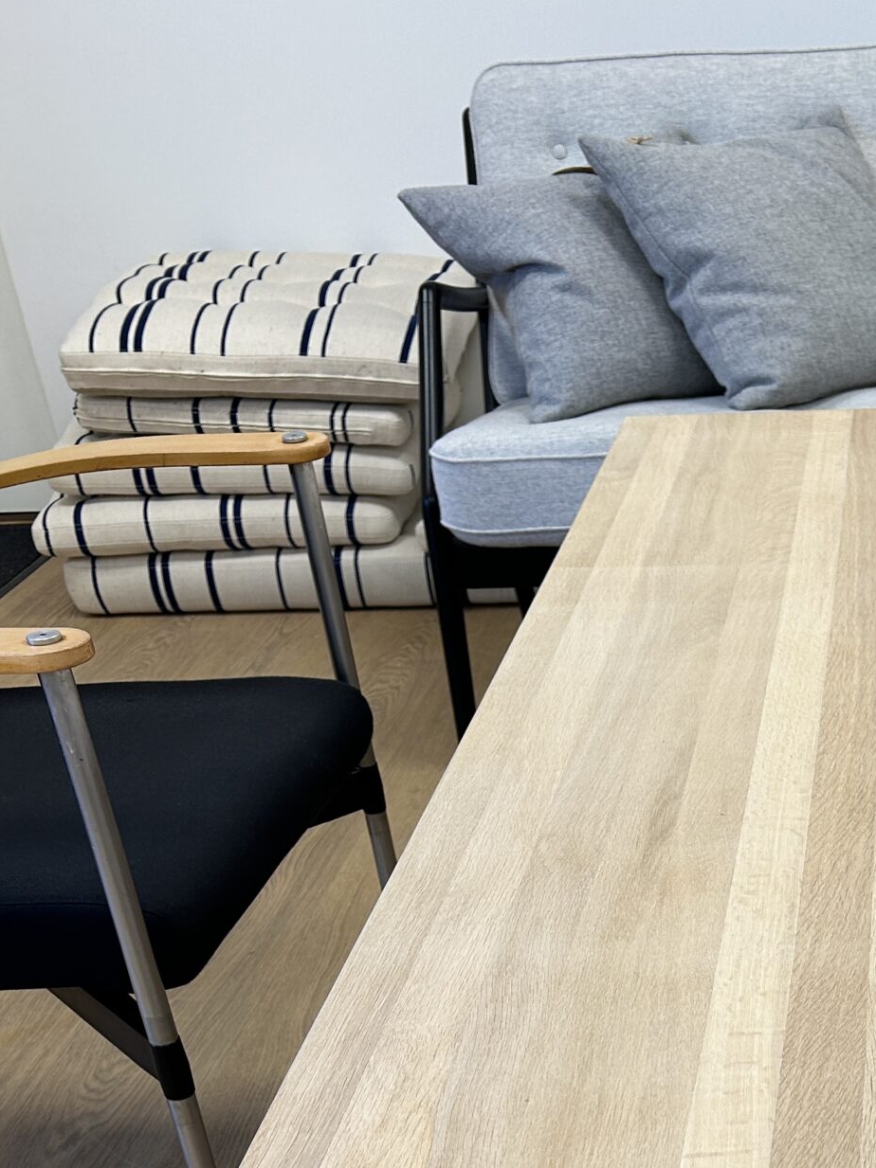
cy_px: 1205
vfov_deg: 32.3
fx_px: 1823
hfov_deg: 25.7
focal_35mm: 54
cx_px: 863
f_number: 1.5
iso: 50
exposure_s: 1/100
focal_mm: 5.7
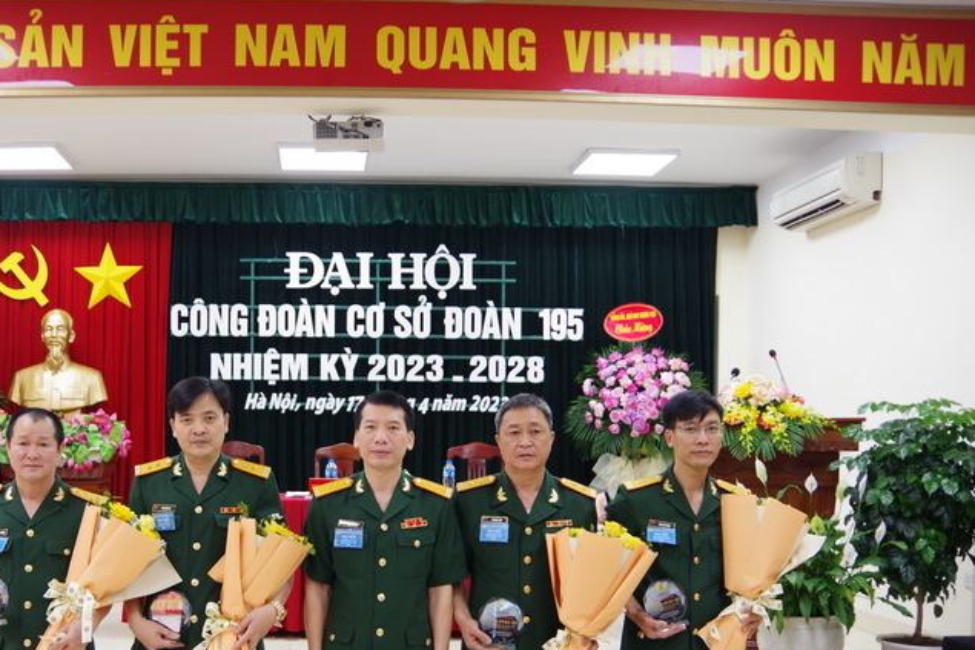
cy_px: 466
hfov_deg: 47.7
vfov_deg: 32.9
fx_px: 1083
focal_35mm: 40
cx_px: 322
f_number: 3.5
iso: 400
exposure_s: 1/40
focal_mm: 18
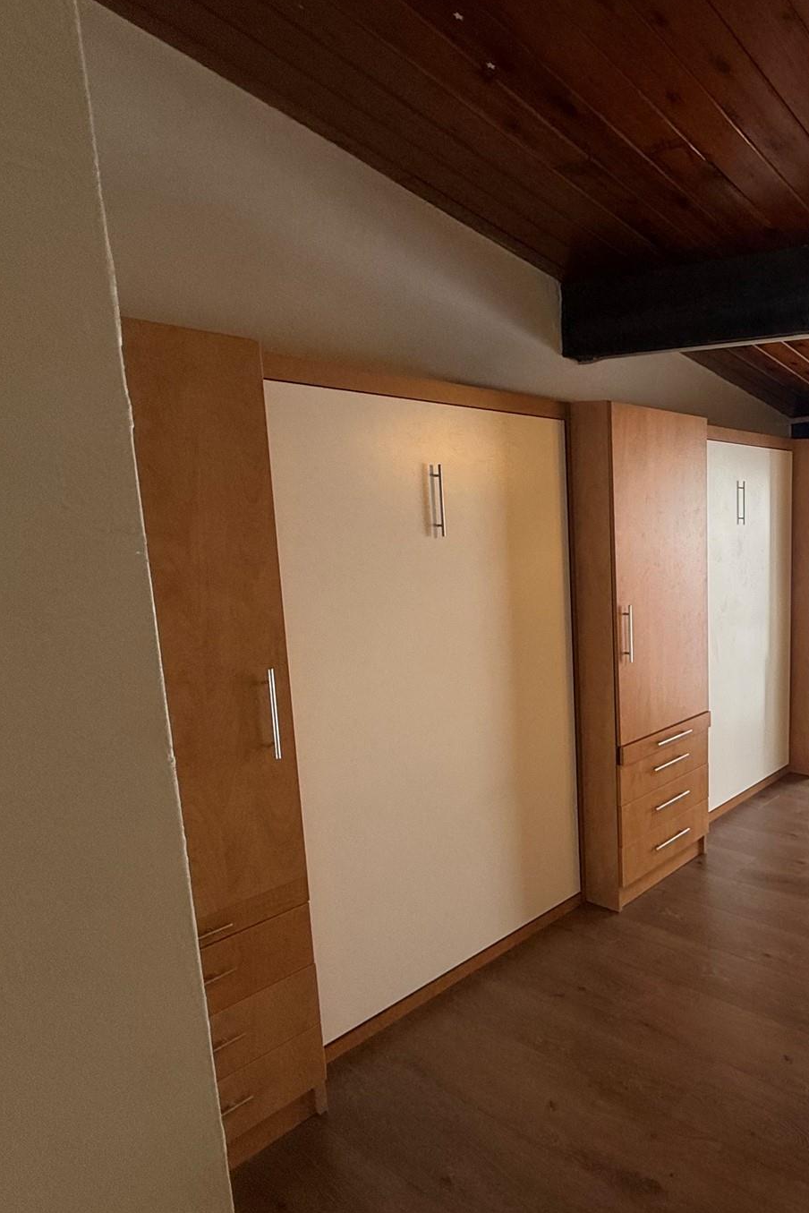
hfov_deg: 46.3
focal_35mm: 22
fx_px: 741
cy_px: 619
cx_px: 837
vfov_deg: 78.6
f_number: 2.2
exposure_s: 1/120
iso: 100
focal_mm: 2.22
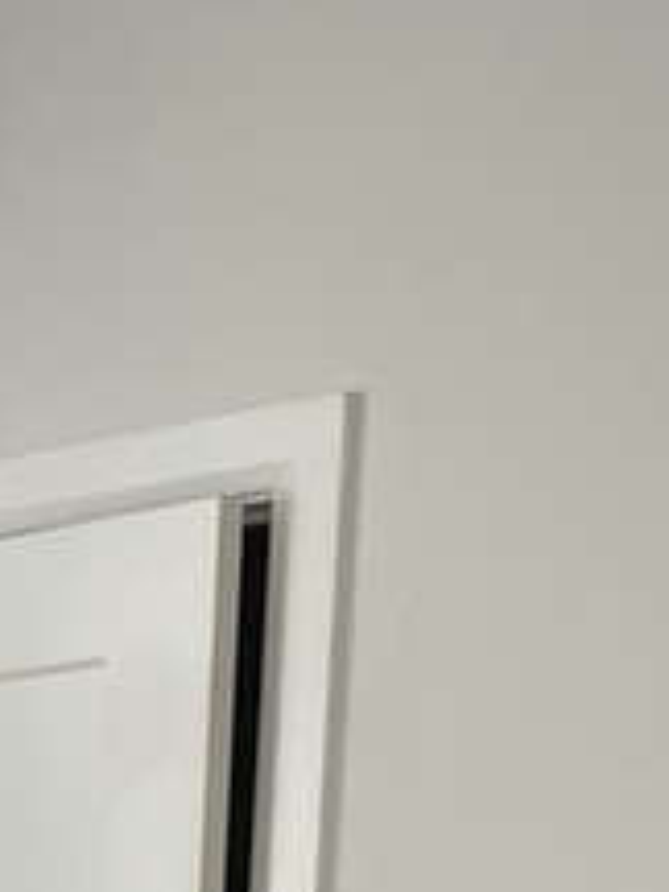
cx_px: -702
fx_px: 3170
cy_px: 1747
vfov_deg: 13.8
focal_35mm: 123
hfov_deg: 10.9
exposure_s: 1/121
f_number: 1.6
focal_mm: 4.2
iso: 100
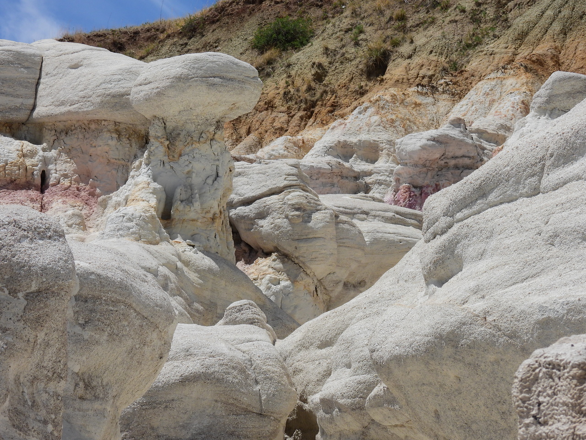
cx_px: 293
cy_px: 220
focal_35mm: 115
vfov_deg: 12.9
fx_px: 1947
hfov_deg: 17.1
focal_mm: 20.5
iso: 100
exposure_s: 1/1600
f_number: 4.5
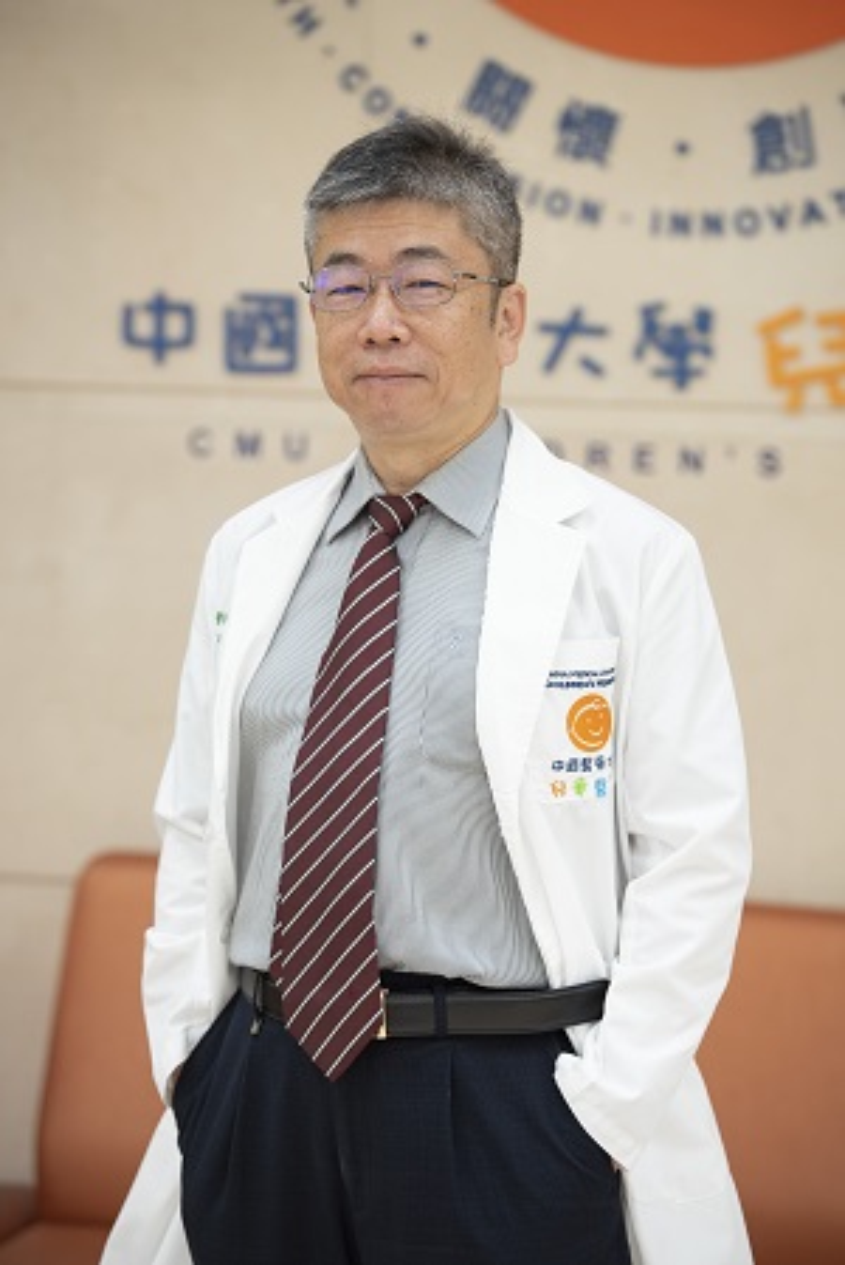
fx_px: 4570
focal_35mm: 130
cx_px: 422
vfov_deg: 15.8
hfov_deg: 10.6
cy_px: 632
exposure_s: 1/160
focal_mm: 130
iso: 1000
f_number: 3.5
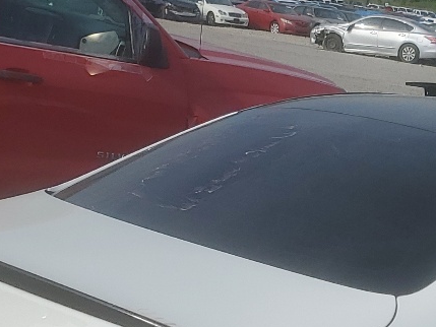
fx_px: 1222
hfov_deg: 19.5
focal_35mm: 97
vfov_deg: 14.5
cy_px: 446
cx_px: 460
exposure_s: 1/5000
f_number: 1.5
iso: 50
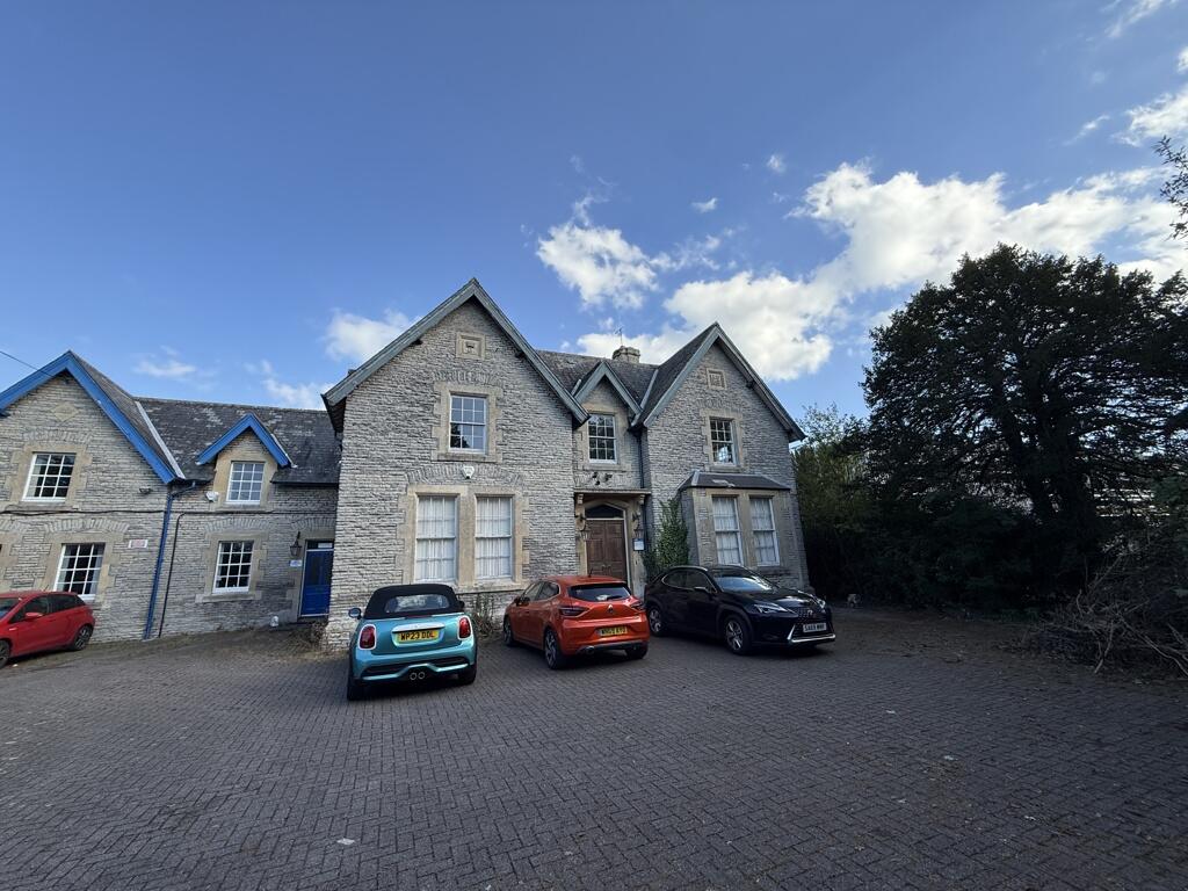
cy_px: 446
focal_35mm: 14
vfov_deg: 85.7
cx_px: 594
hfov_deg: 102.1
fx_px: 480
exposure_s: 1/864
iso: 64
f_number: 2.2
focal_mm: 2.22
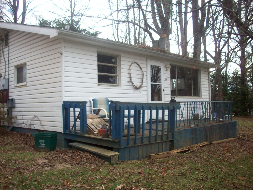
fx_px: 270
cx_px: 126
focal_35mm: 37
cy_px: 95
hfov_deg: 50.1
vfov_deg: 38.7
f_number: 2.8
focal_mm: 6.2
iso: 80
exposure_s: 1/287
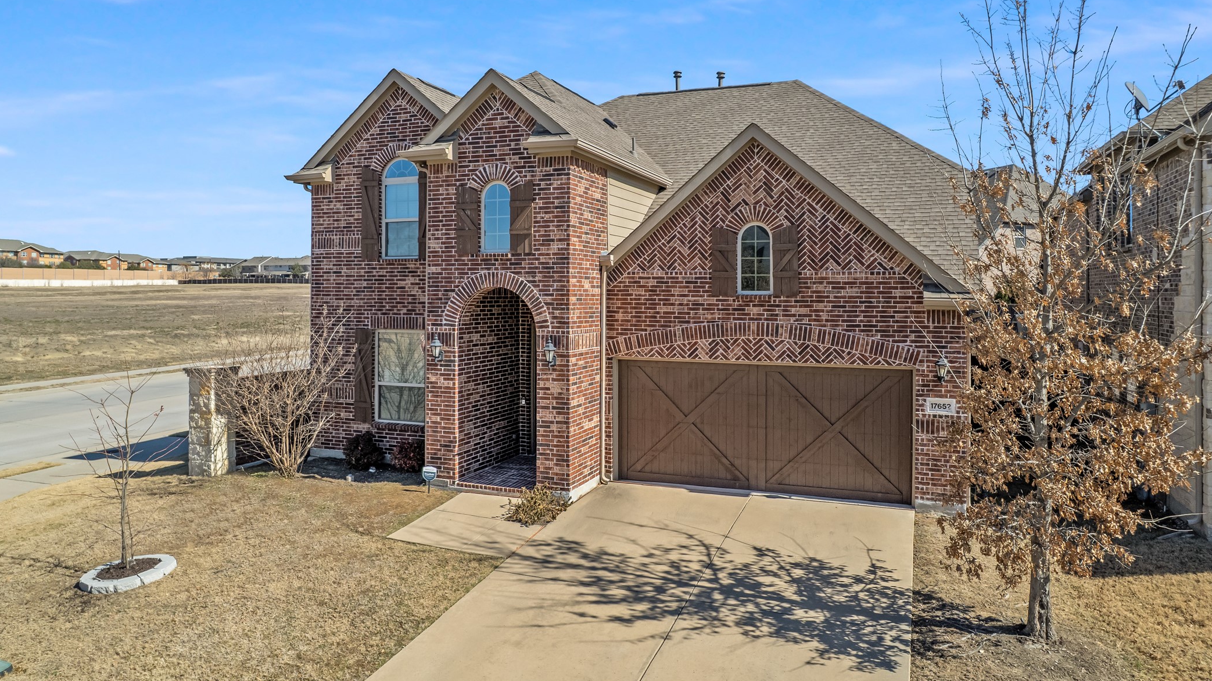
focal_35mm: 24
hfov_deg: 76.3
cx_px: 602
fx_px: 771
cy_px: 356
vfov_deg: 47.7
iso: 200
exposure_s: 1/400
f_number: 2.8
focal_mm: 8.38
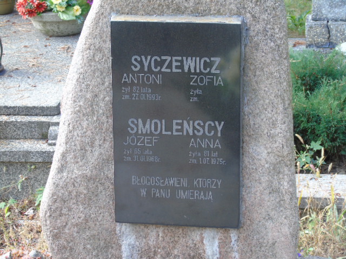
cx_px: 173
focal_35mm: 108
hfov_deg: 18.2
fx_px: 1080
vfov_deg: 13.7
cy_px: 130
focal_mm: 19
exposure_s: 1/30
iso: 100
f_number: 4.4
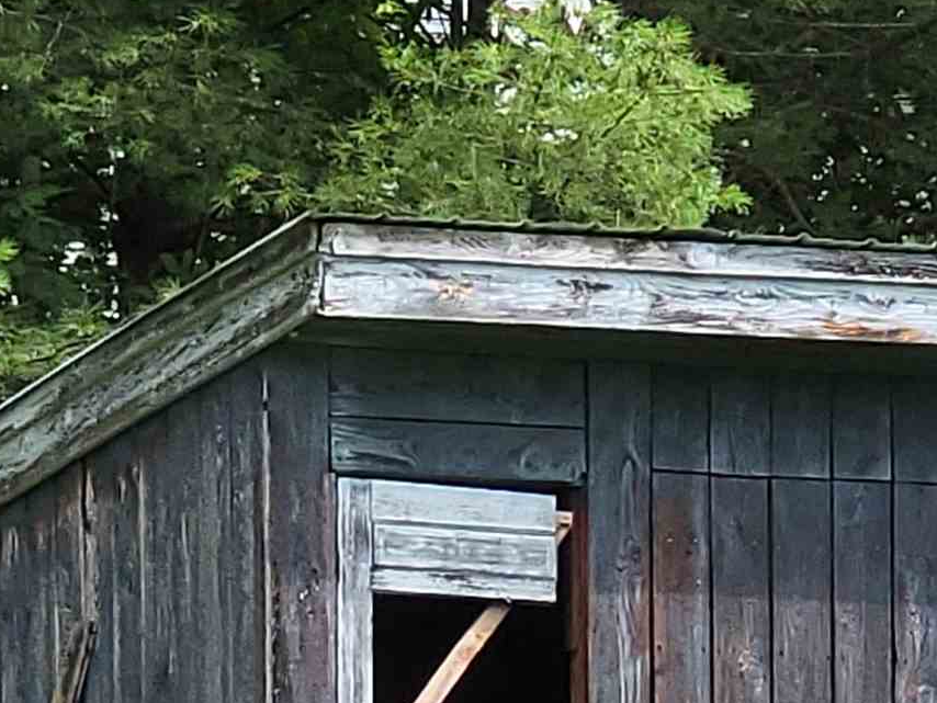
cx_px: 499
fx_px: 5063
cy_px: 1095
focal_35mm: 187
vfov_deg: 7.8
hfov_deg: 10.6
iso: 25
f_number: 2.4
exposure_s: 1/631
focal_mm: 6
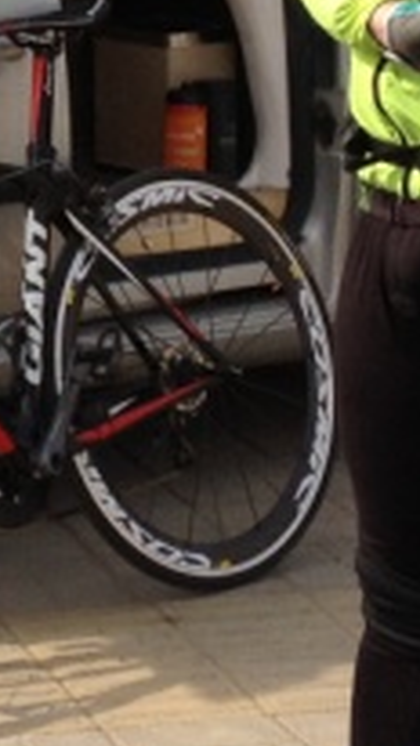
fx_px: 3759
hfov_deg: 6.3
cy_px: -69
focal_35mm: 190
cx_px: -301
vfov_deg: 11.2
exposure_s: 1/1255
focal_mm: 4.28
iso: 64
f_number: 2.4
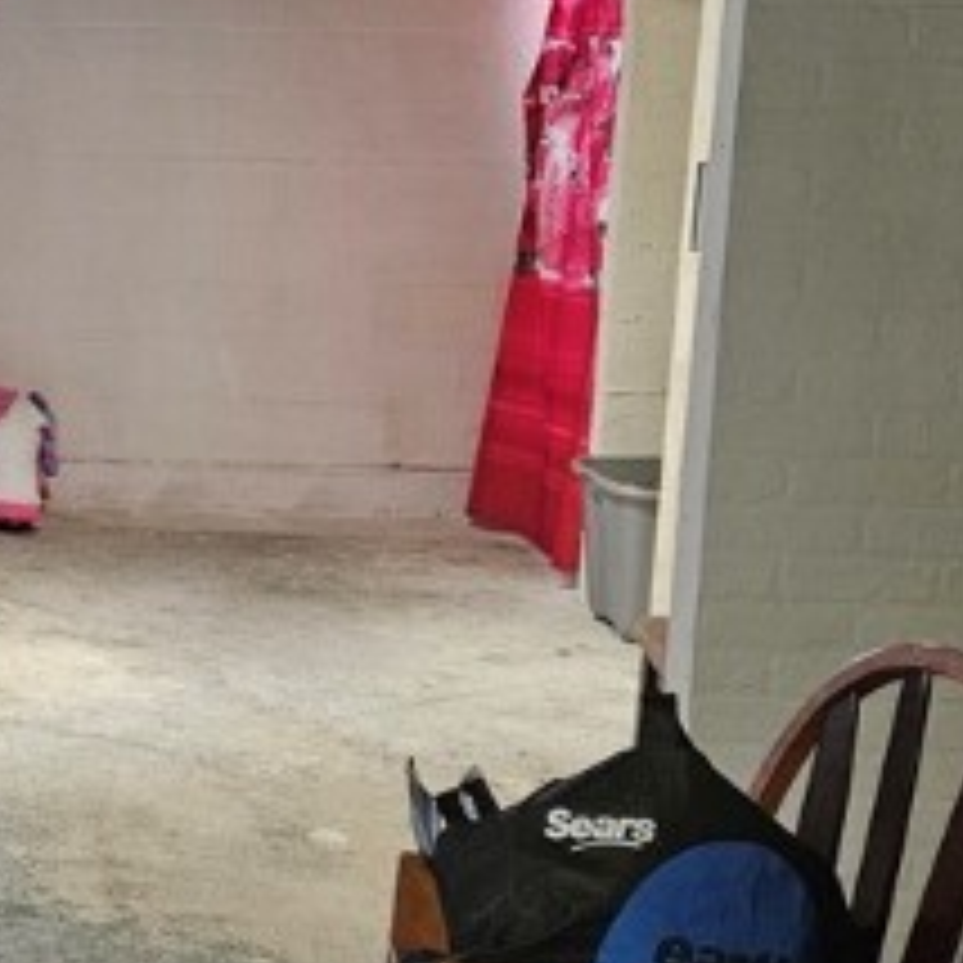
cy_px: 459
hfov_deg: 21.6
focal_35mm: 73
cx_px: -248
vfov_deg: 23.7
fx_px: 2298
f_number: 1.8
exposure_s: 1/60
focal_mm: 5.4
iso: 800
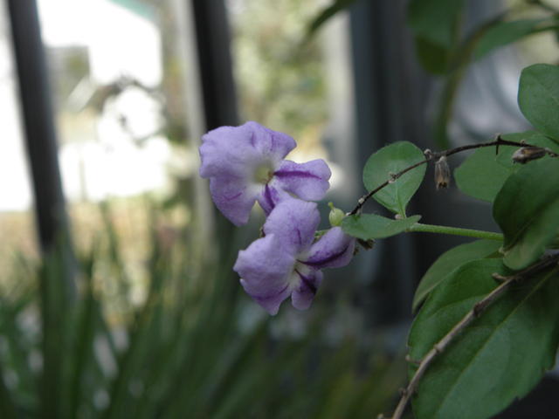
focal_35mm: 51
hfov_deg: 37.5
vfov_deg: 28.6
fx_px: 824
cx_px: 280
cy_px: 210
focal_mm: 9.22
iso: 125
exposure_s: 1/10
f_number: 3.5
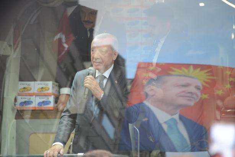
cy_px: 78
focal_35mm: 200
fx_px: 1306
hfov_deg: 10.3
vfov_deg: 6.9
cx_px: 118
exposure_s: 1/100
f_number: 2.8
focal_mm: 200
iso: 500
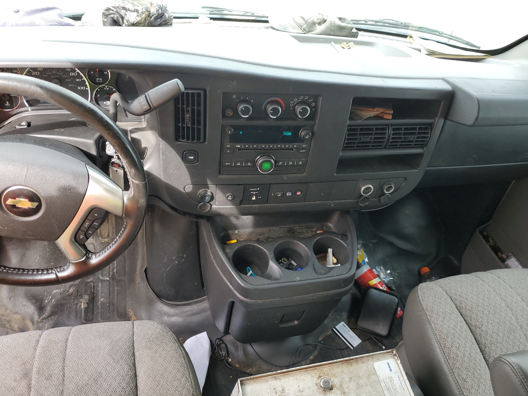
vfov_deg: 53.1
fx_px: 397
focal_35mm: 26
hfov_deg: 67.3
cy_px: 198
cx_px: 264
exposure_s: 1/135
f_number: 1.5
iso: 50
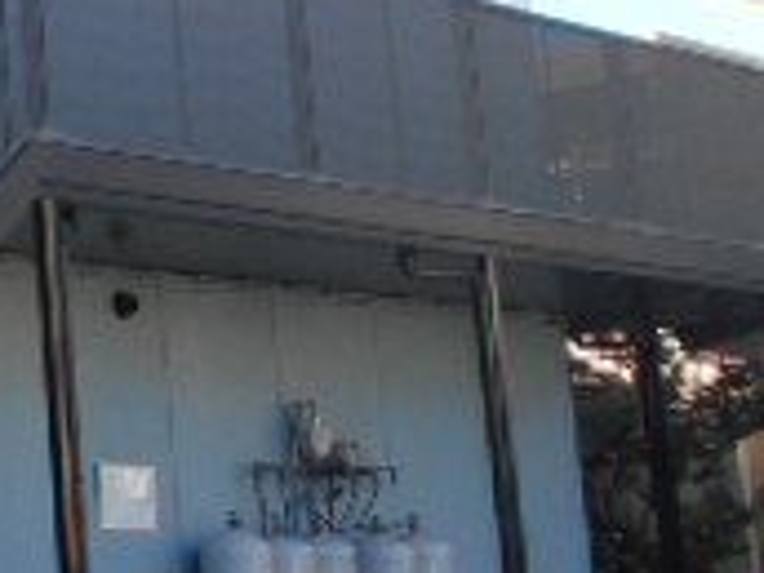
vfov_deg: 15.1
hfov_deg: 17.0
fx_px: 2141
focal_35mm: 97
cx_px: -582
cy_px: 98
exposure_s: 1/250
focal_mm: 4.6
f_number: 3.2
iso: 80
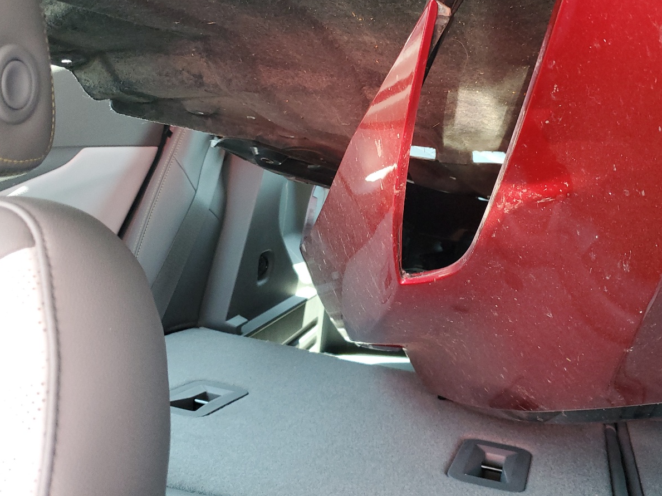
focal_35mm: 35
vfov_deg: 40.2
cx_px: 413
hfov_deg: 52.1
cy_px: 165
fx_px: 669
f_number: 1.5
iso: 163
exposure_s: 1/60.2
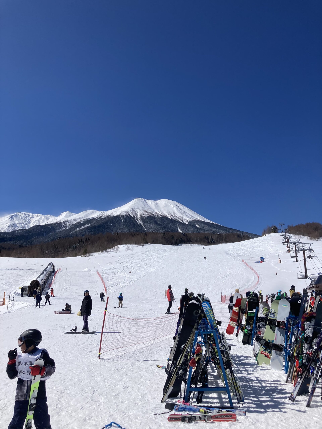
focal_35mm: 28
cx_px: 161
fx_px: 347
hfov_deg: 49.7
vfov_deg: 63.4
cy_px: 214
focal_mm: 3.99
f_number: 1.8
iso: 20
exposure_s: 1/6024
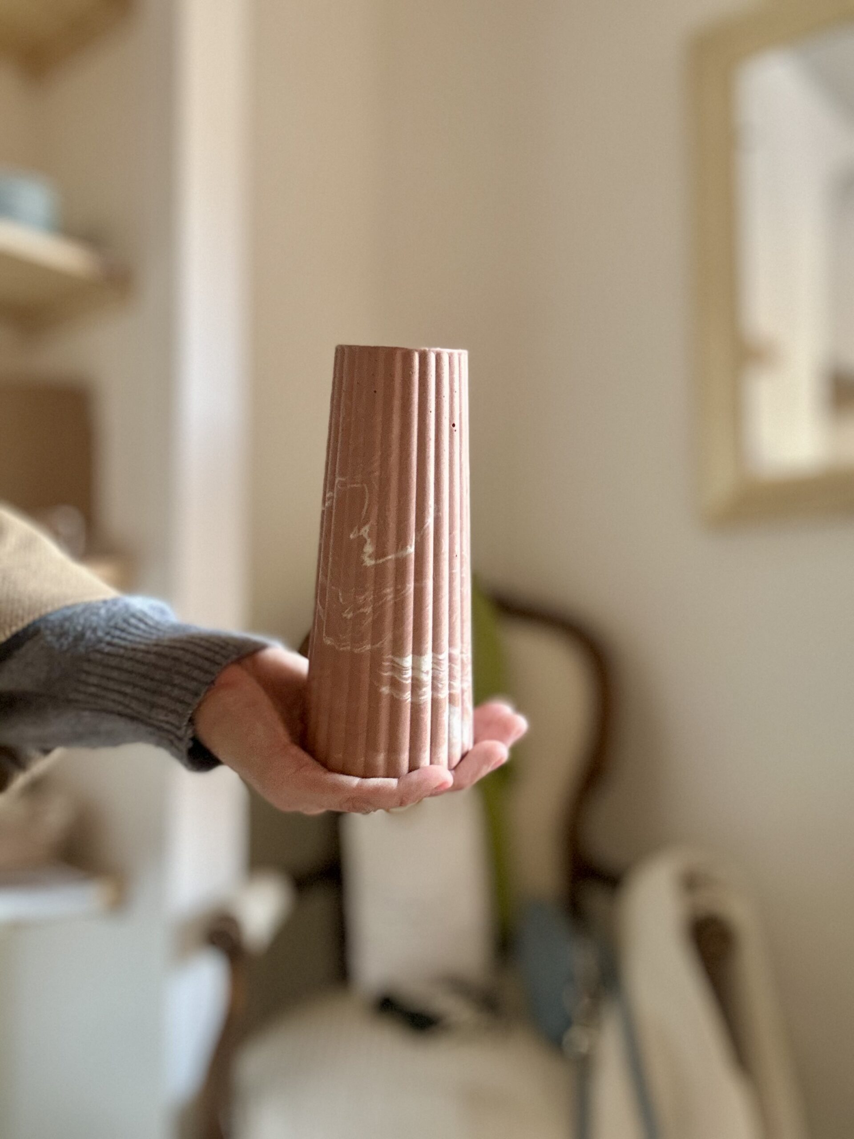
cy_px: 570
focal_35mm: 30
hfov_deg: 46.8
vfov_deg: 60.0
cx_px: 427
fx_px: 987
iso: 320
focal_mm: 2.69
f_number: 1.9
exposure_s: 1/53
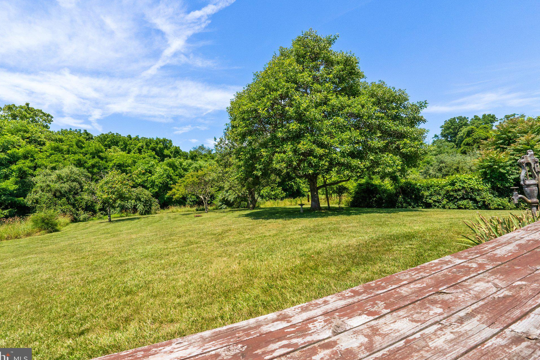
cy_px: 176
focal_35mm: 16
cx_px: 257
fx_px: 240
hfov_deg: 96.7
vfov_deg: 73.7
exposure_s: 1/1600
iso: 640
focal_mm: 10
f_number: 8
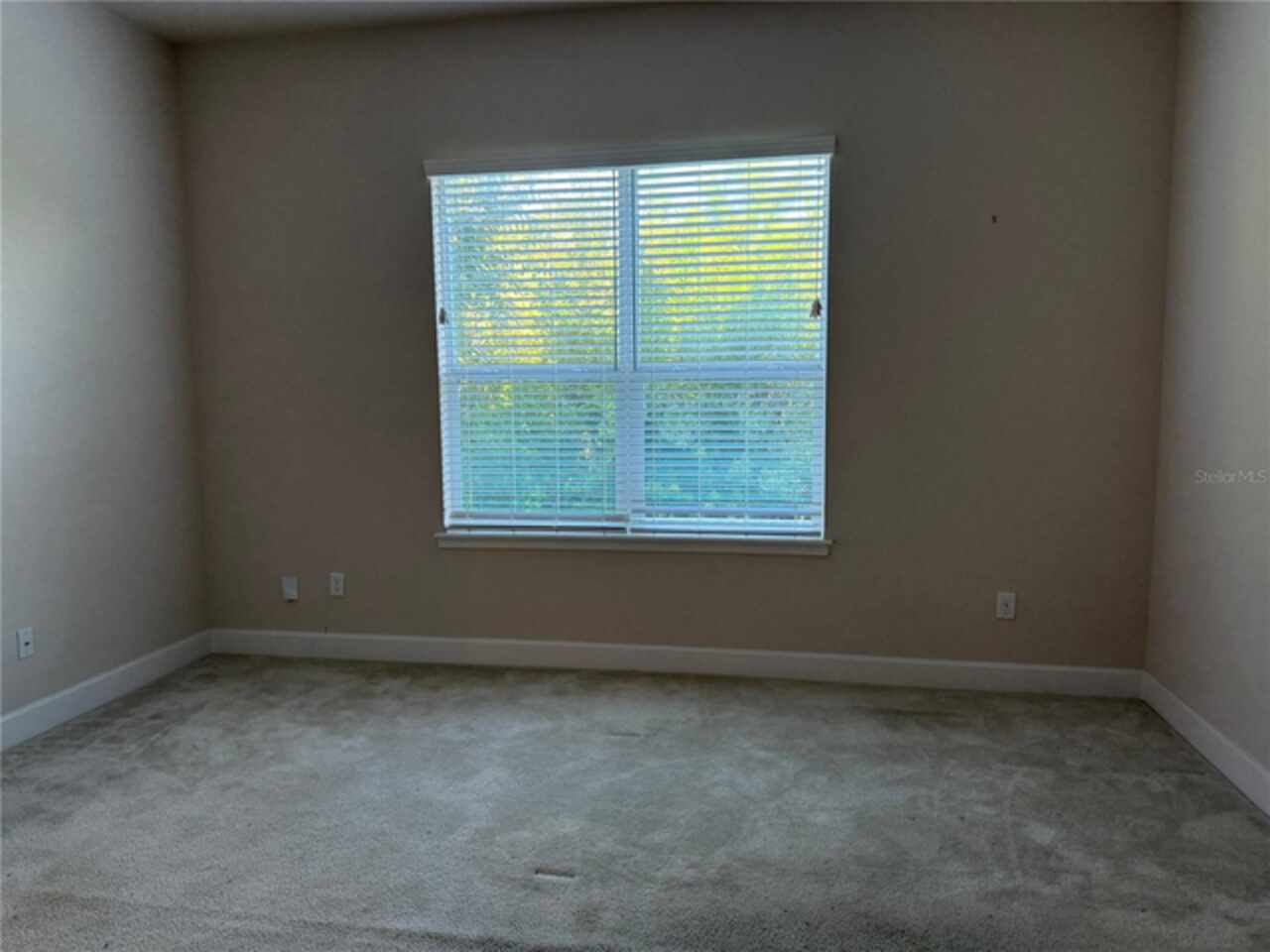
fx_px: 881
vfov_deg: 56.8
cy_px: 476
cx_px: 635
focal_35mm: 24
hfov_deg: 71.6
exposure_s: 1/82
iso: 200
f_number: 1.78
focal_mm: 6.76
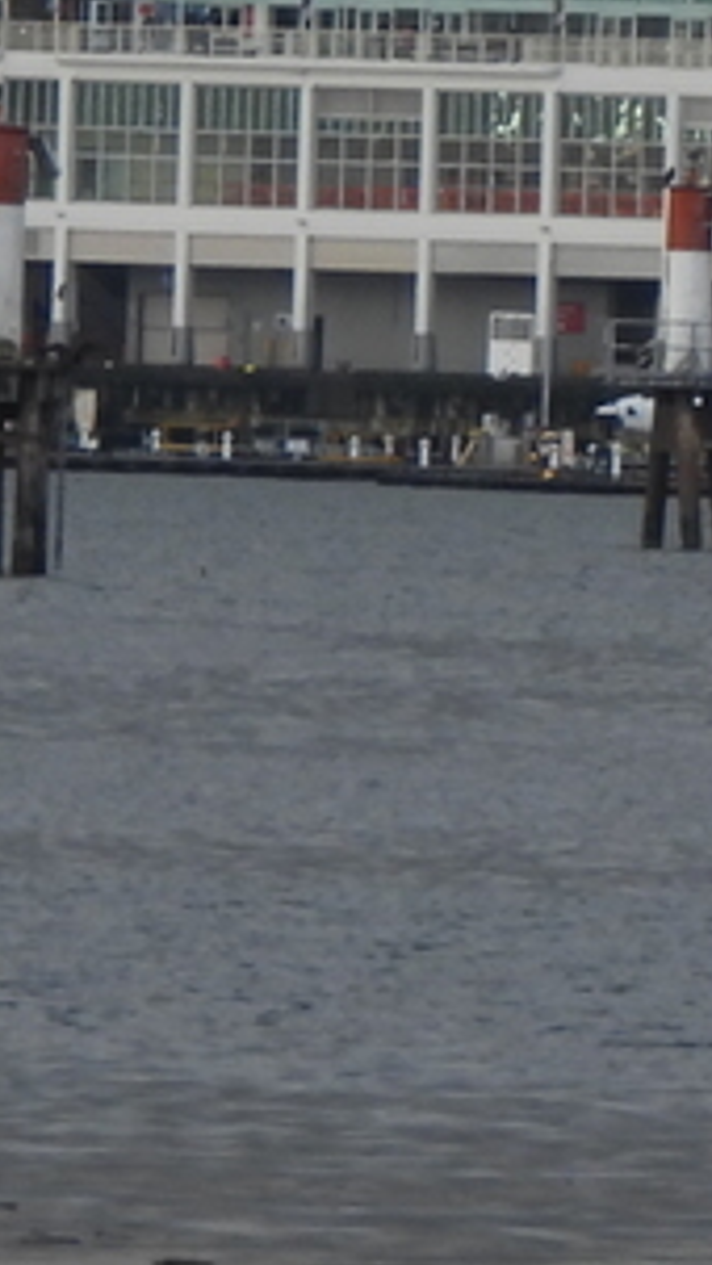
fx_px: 49612
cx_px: 1537
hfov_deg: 0.8
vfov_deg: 1.5
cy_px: -511
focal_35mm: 1479
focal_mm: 57.1
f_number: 5
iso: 100
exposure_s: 1/320
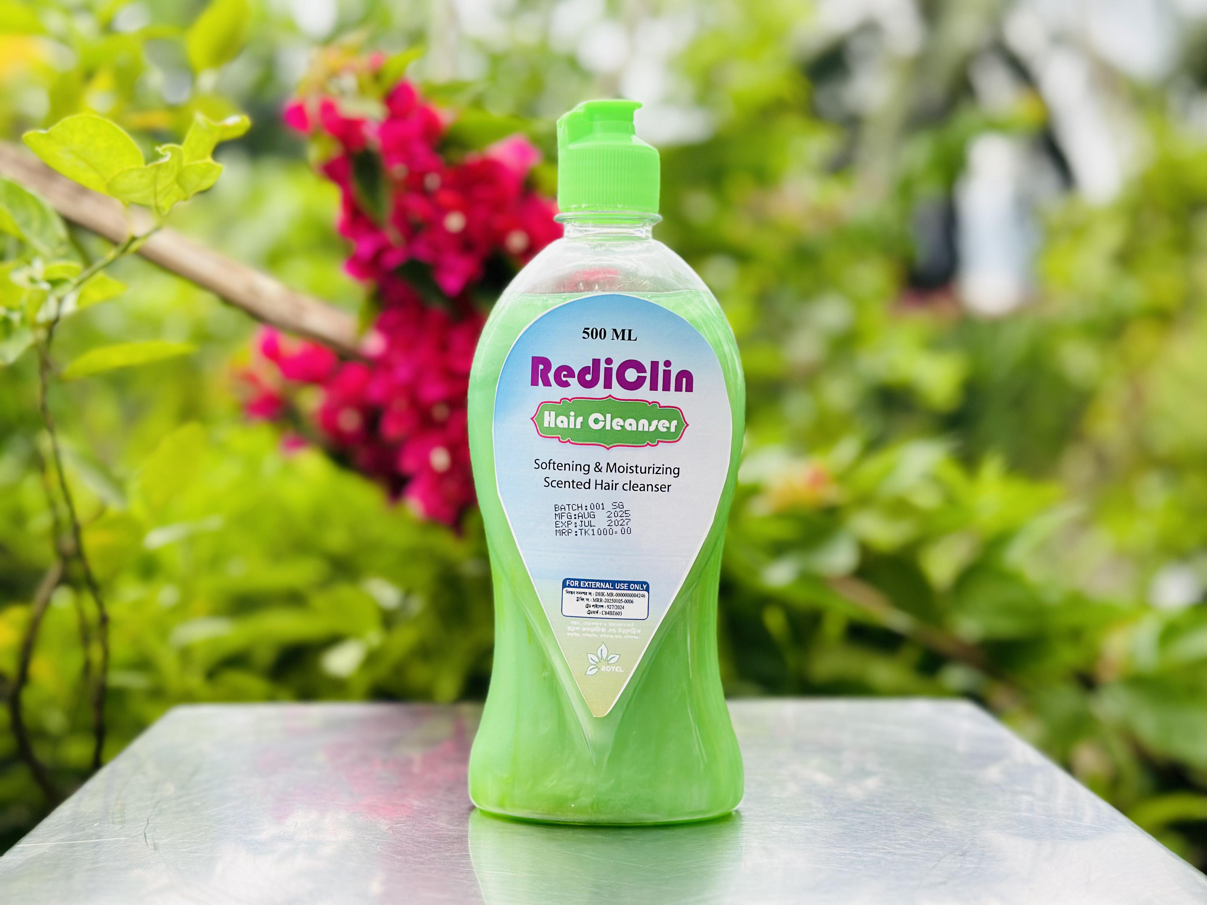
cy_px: 452
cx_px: 604
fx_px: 1674
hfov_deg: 39.7
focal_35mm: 48
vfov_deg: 30.3
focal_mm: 6.86
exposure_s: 1/690
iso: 80
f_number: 1.78
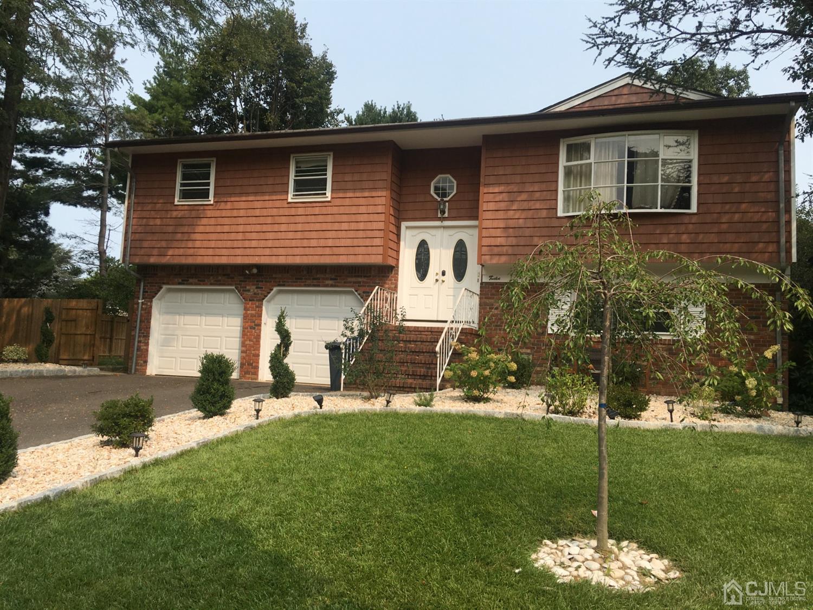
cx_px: 406
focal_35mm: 29
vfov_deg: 48.2
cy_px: 305
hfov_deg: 61.7
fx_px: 681
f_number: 2.2
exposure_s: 1/1282
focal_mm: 4.15
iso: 25
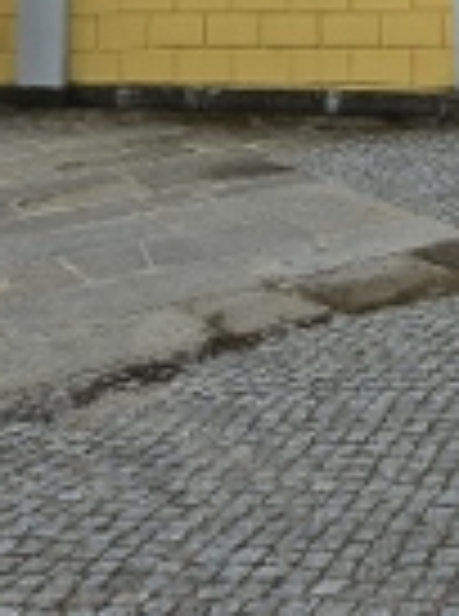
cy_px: -339
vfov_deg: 20.5
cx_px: 544
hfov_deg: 17.5
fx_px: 1421
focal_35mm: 80
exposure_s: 1/1989
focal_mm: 5.4
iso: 25
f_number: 1.8
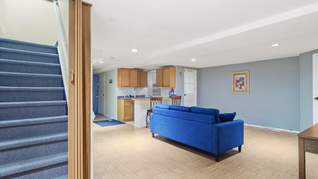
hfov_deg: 90.8
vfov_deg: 59.4
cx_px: 167
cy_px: 82
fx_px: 157
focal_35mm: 19
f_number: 7.1
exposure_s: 2.5
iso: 800
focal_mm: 11
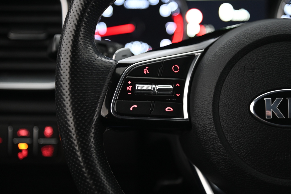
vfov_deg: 11.4
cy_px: 97
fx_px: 969
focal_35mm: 120
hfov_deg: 17.1
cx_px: 146
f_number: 4
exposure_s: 1/15
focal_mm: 120
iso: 2000
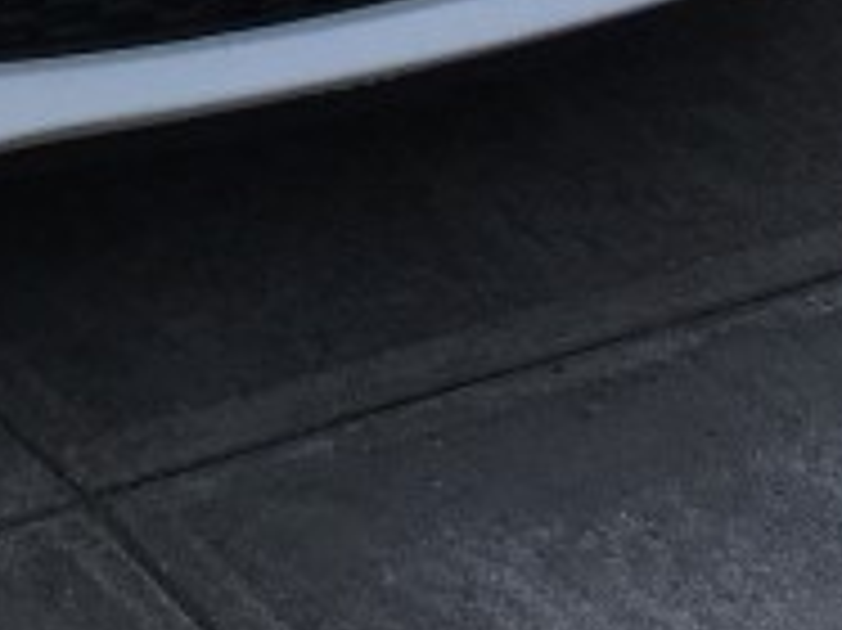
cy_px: -896
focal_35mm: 159
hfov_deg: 11.7
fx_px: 3865
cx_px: -531
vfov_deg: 8.5
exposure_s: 1/1972
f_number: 2.2
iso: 25
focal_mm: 4.15
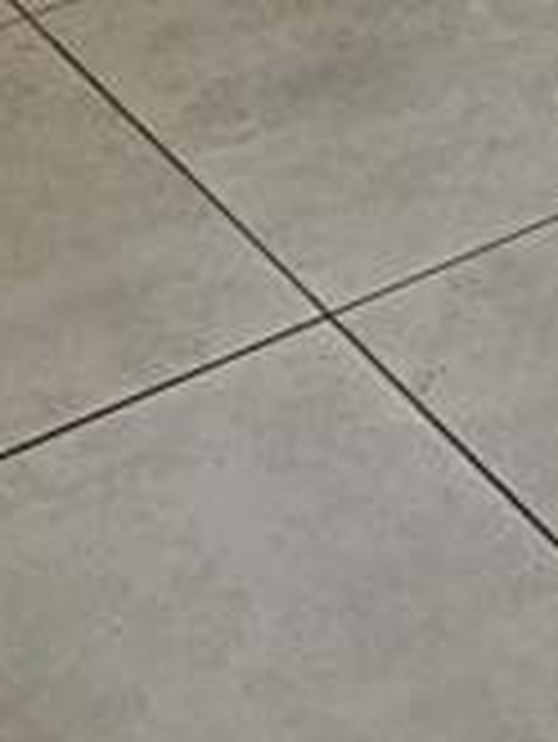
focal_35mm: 167
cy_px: -1403
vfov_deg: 9.5
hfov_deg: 8.4
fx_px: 3585
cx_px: 1138
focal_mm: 5.4
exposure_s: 1/508
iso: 100
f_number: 1.8
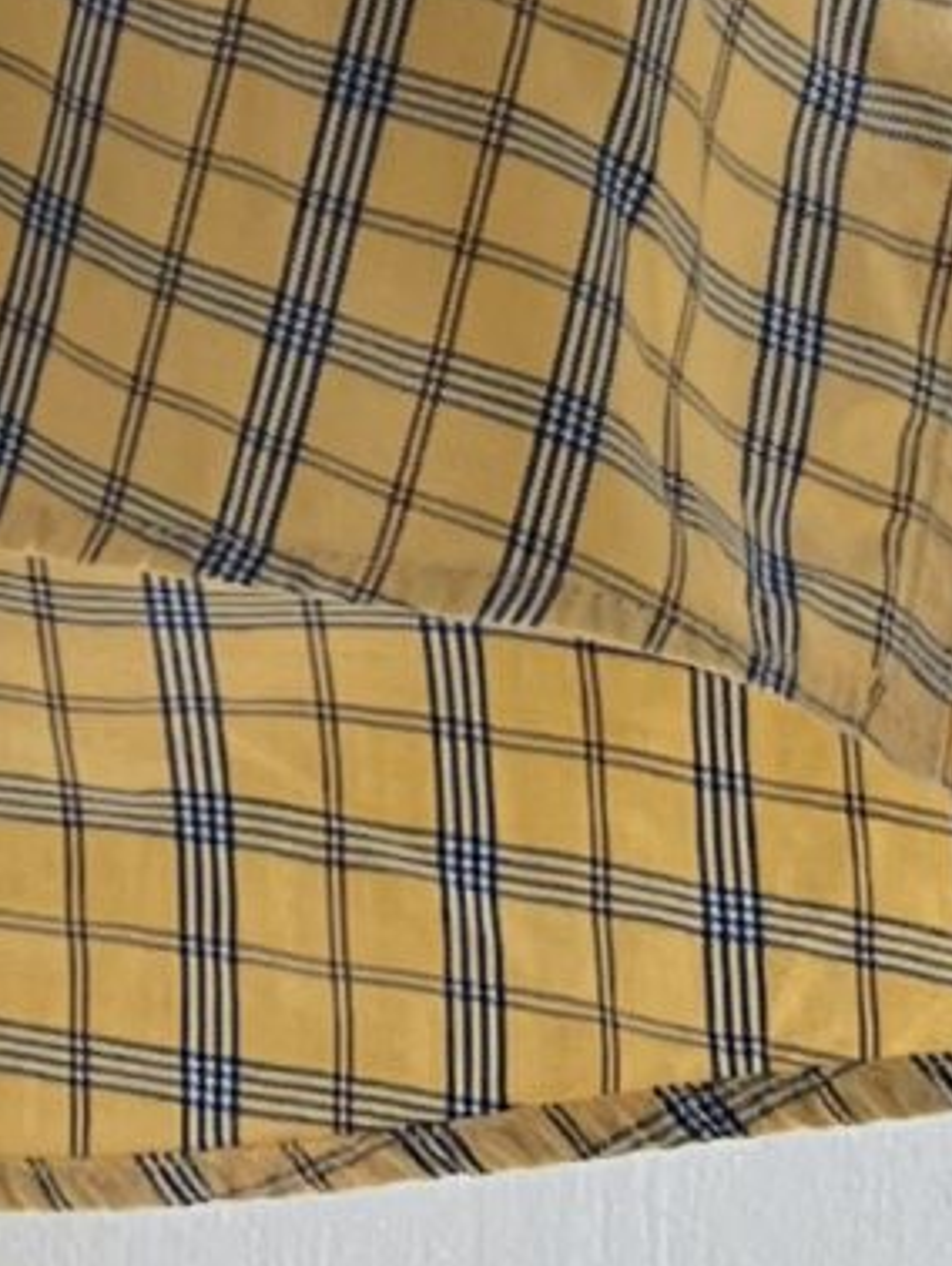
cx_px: -486
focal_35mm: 176
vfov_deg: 9.0
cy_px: -2589
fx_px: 6446
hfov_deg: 8.3
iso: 80
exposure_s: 1/121
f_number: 1.5
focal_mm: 5.7
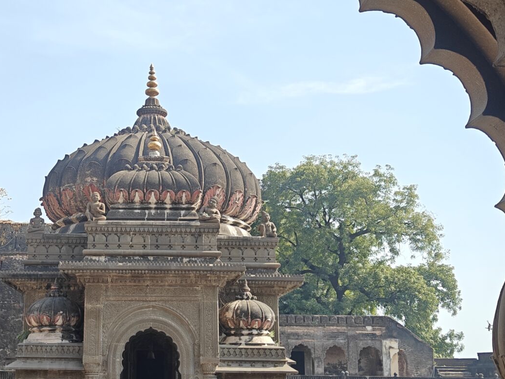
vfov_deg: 24.8
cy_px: 155
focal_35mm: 59
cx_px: 142
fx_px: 861
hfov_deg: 32.2
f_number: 1.8
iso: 64
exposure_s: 1/2474
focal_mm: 5.59
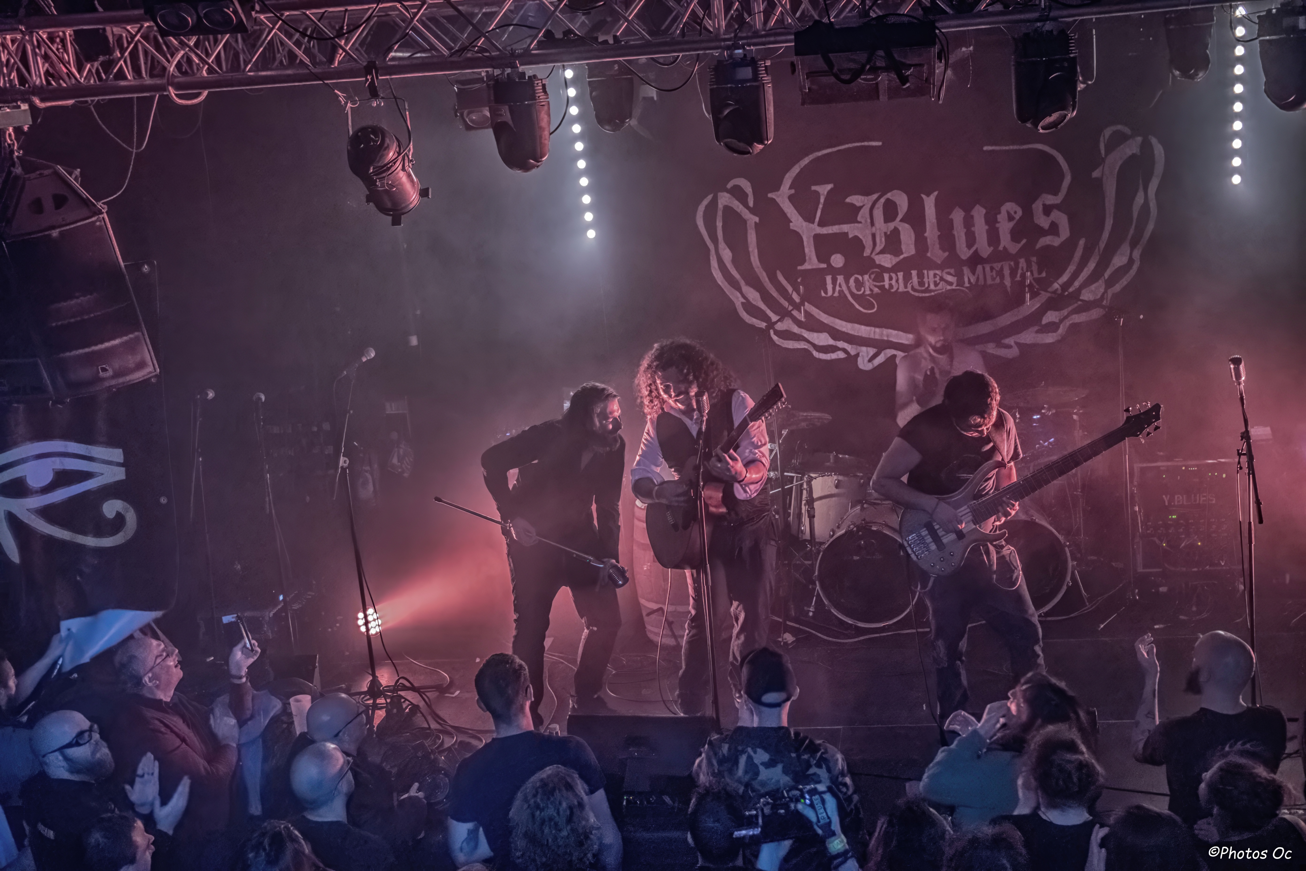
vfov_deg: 28.1
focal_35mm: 48
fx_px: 1741
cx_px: 653
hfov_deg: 41.1
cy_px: 436
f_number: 3.2
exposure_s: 1/60
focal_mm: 32
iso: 1600
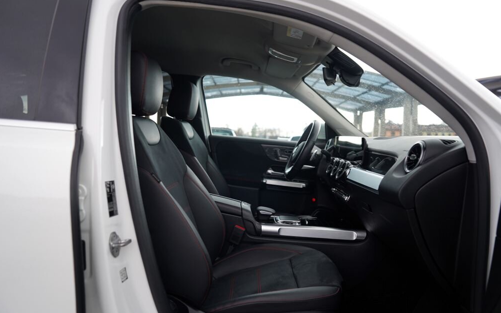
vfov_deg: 49.3
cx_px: 254
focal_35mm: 25
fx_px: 341
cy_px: 159
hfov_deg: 72.5
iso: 160
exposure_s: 1/30
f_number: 2.8
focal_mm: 24
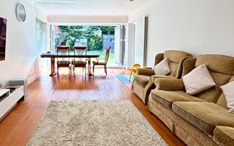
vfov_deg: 56.4
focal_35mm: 21
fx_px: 134
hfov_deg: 80.7
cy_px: 53
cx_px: 87
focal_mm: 2.22
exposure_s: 1/100
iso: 200
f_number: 2.2
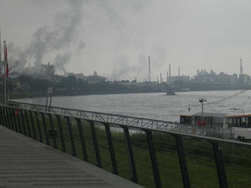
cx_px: 126
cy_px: 94
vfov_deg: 14.6
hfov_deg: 19.4
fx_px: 732
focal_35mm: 101
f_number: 5.3
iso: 64
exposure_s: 1/160
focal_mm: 17.9
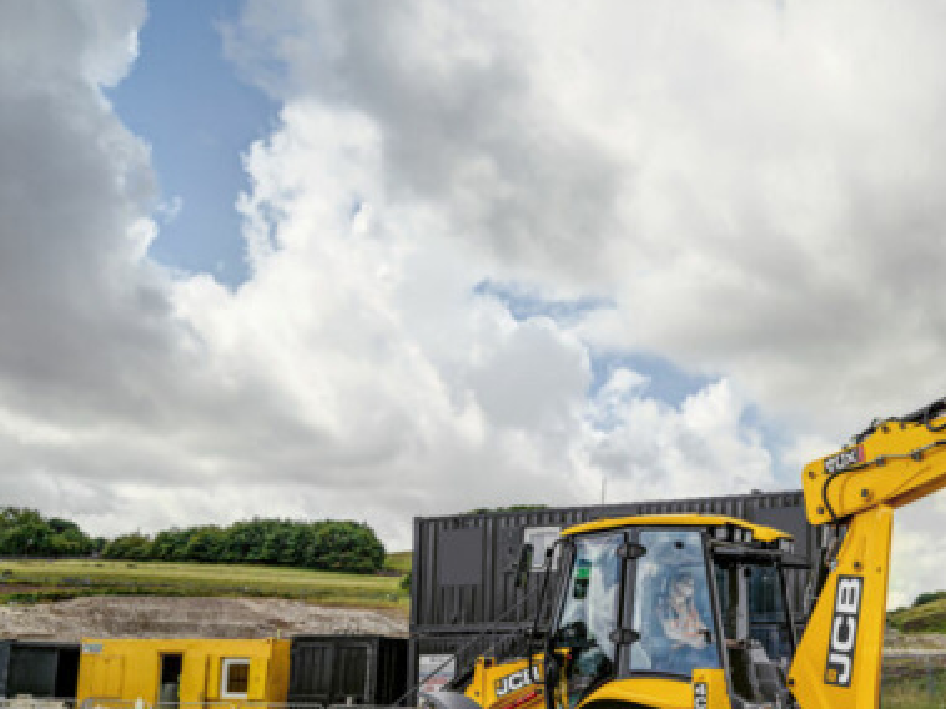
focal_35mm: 38
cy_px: 559
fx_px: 1038
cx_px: 776
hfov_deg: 46.1
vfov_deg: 36.5
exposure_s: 1/125
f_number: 11
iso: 100
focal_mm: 28
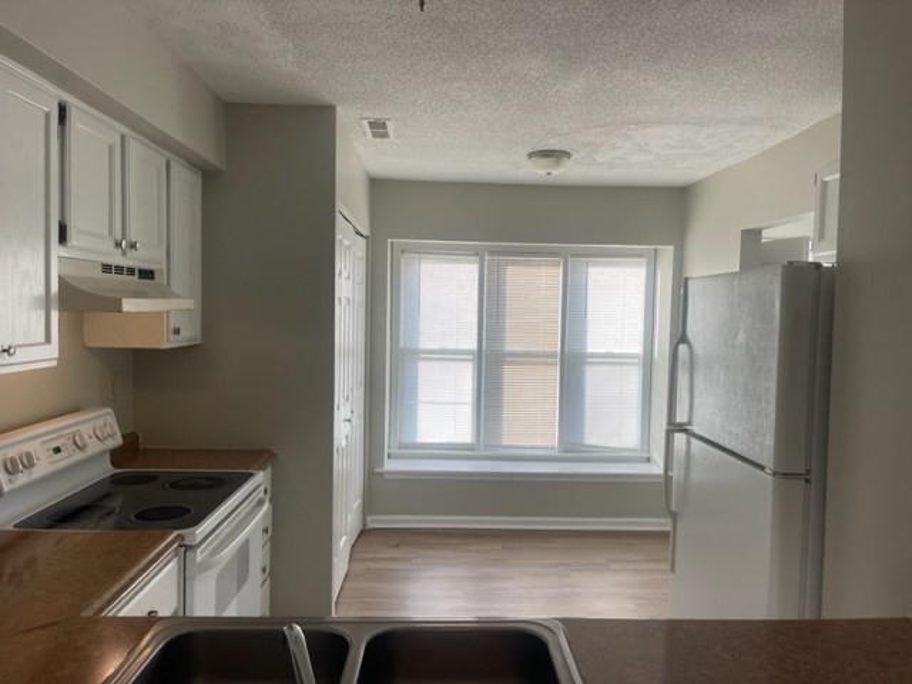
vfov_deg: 54.9
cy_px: 342
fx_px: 659
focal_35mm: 25
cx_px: 456
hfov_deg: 69.4
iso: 32
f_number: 1.6
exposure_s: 1/289
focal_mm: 5.1
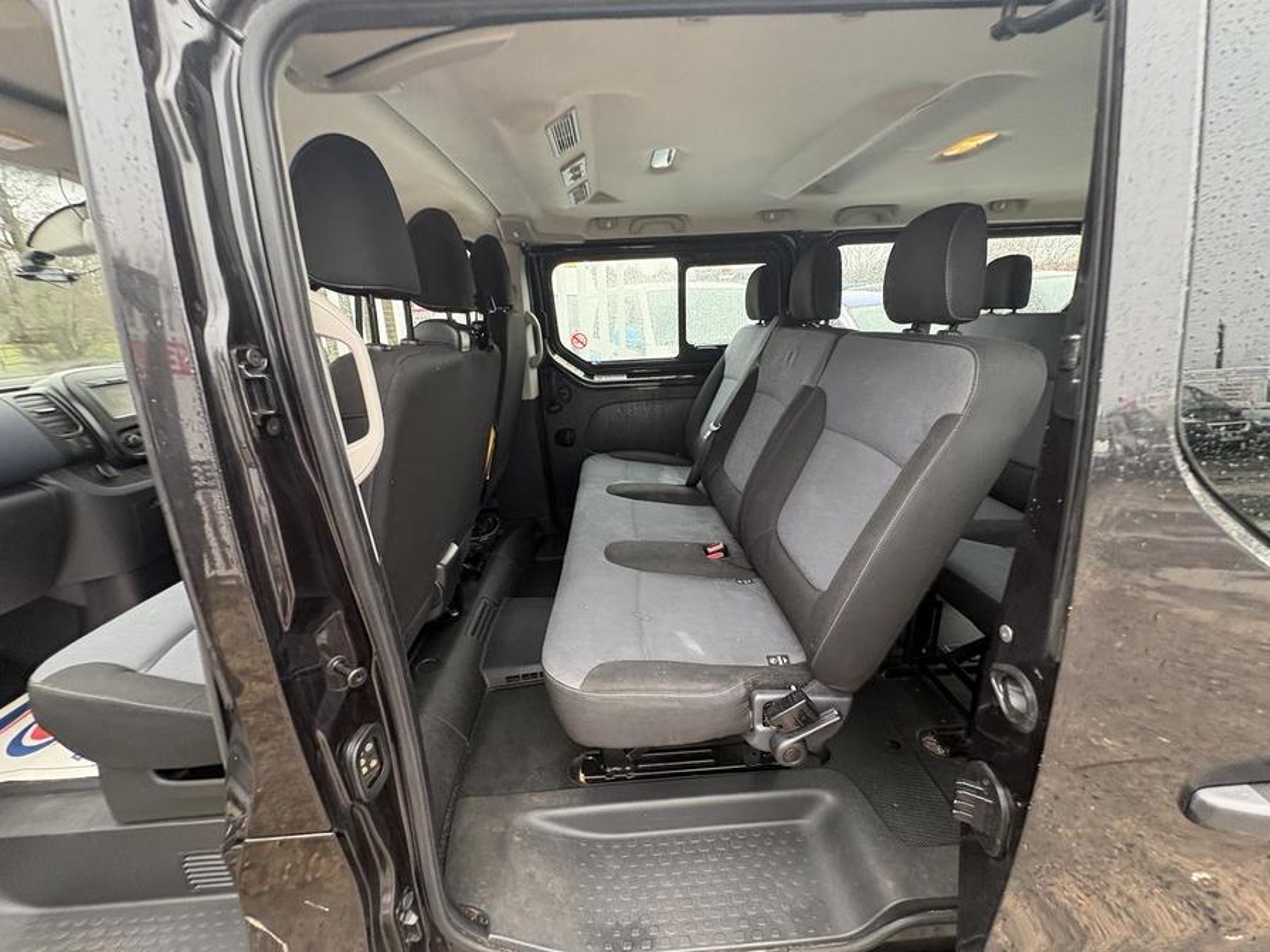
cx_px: 635
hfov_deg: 102.1
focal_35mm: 14
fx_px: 514
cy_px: 476
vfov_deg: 85.7
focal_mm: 2.22
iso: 250
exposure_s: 1/72
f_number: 2.2
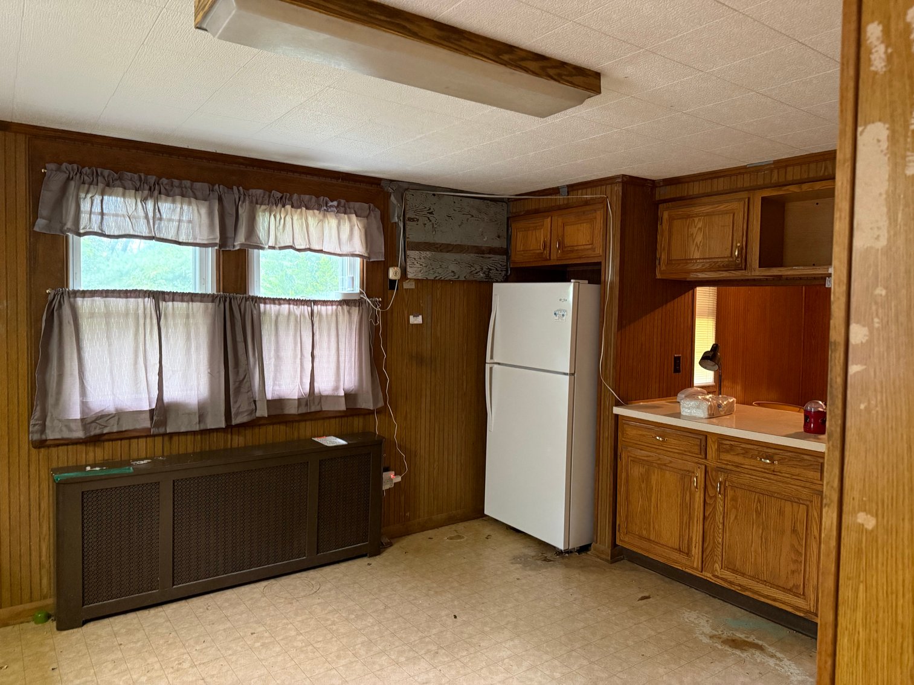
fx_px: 634
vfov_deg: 56.8
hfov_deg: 71.6
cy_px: 342
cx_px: 457
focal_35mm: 24
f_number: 1.78
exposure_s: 1/60
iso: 800
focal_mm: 6.76
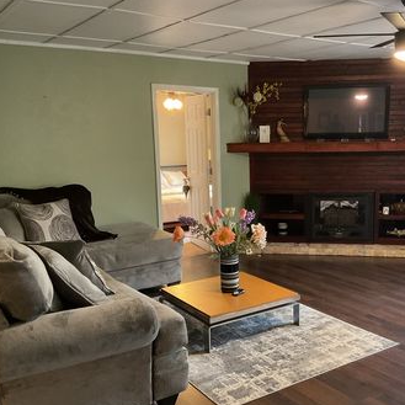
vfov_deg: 42.8
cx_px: 262
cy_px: 217
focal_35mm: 39
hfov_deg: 42.4
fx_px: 516
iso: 320
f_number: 1.8
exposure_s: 1/30
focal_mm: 3
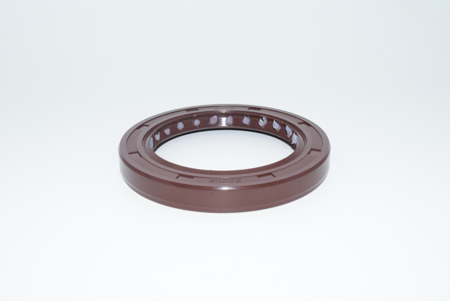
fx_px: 582
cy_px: 150
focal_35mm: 46
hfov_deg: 42.3
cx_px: 225
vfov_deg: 29.0
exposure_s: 1/60
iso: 1600
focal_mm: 31
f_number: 29
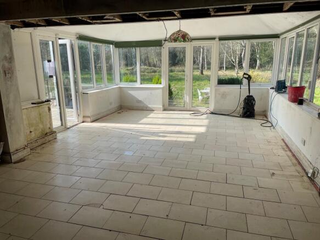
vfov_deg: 53.0
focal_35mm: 26
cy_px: 120
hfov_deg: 67.3
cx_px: 160
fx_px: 240
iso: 32
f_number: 1.6
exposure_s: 1/861
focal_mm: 4.2
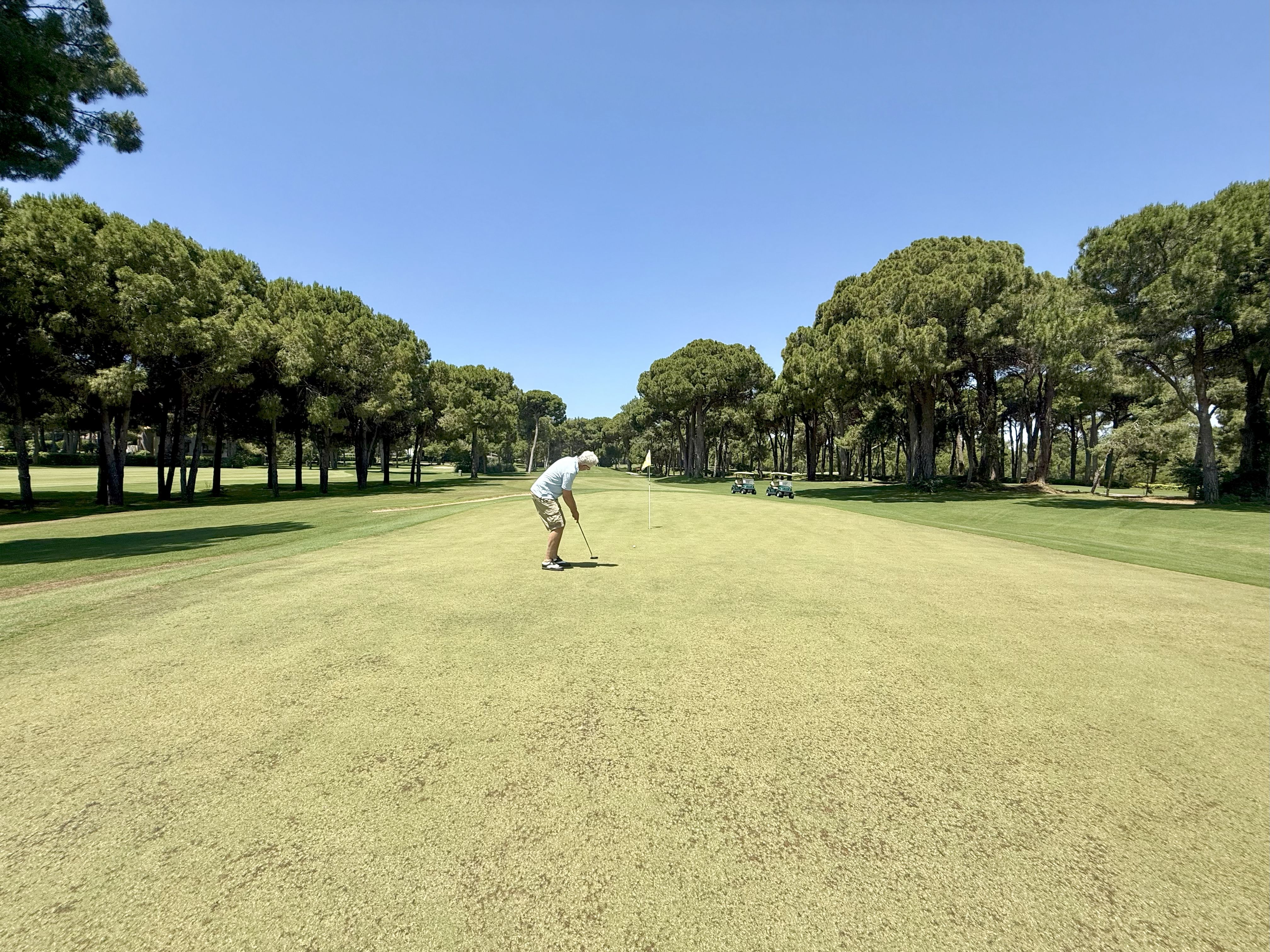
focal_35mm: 14
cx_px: 635
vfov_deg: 85.7
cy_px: 476
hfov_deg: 102.1
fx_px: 514
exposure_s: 1/1656
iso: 50
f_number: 2.2
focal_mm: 2.22
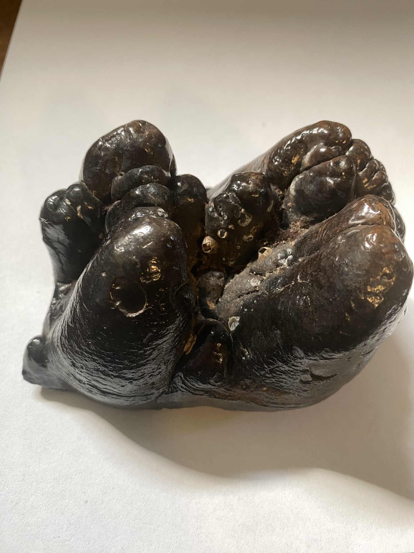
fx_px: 399
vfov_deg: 69.4
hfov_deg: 54.9
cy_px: 276
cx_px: 207
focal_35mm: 25
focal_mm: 4.25
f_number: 1.8
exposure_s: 1/60
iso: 160
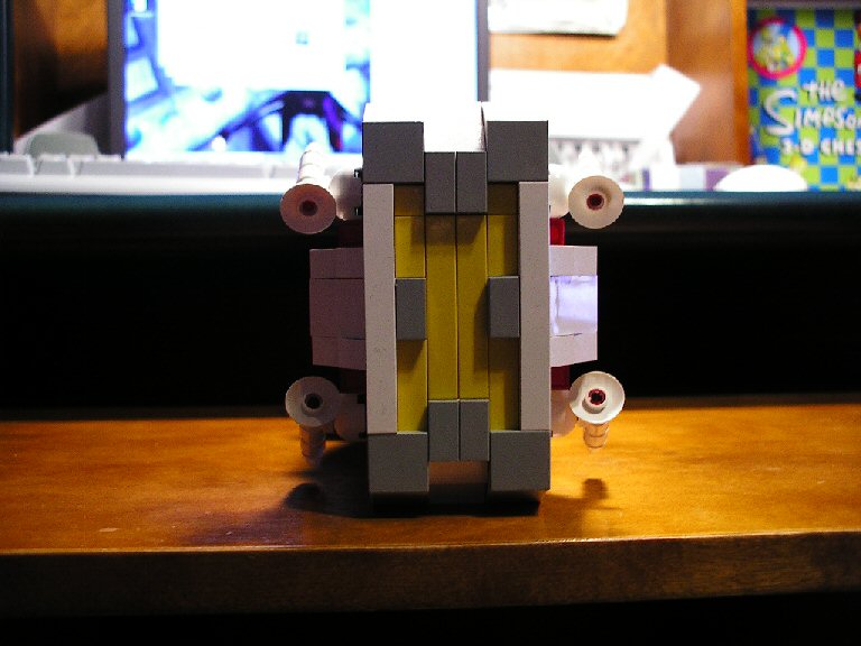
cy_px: 323
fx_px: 920
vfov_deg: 38.7
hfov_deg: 50.1
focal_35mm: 37
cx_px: 430
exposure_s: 1/11
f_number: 2.8
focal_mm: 7.8
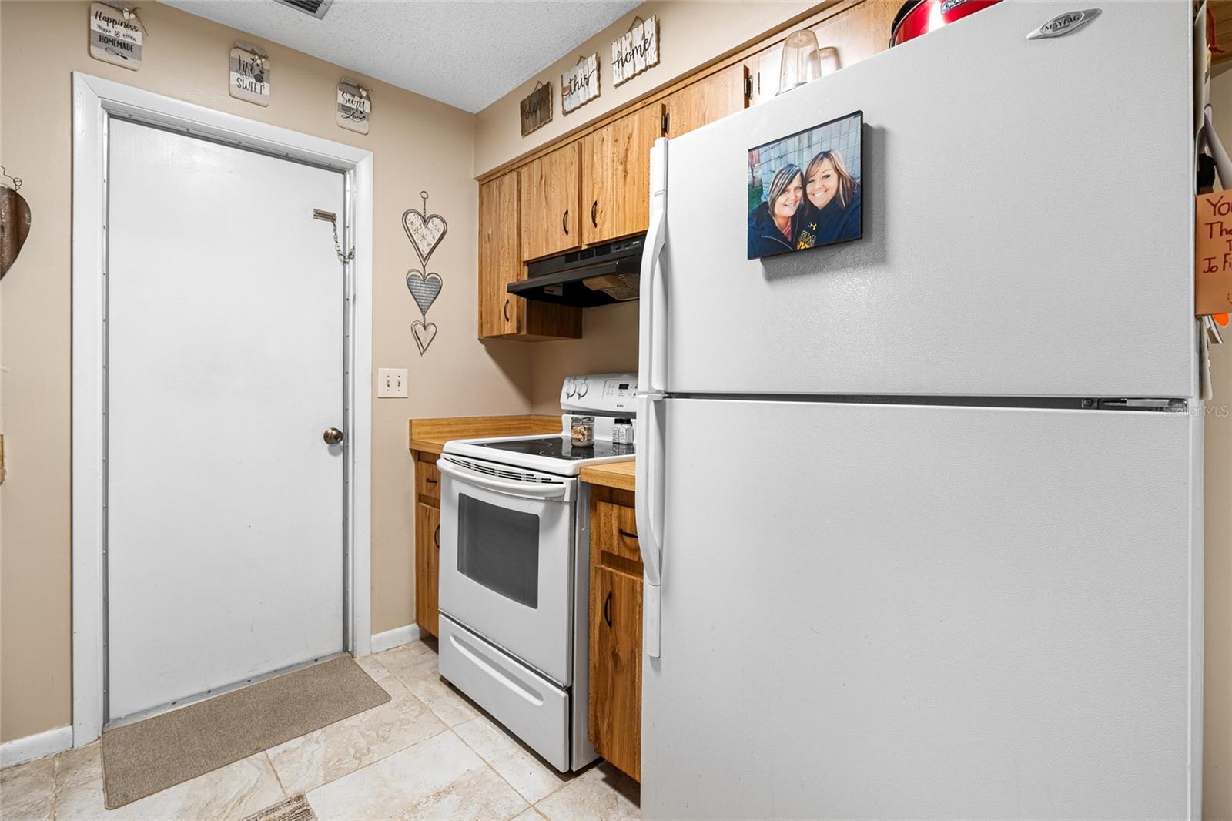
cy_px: 410
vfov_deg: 73.7
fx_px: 547
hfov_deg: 96.7
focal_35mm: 16
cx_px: 616
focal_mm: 16
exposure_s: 1/160
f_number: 8
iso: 400
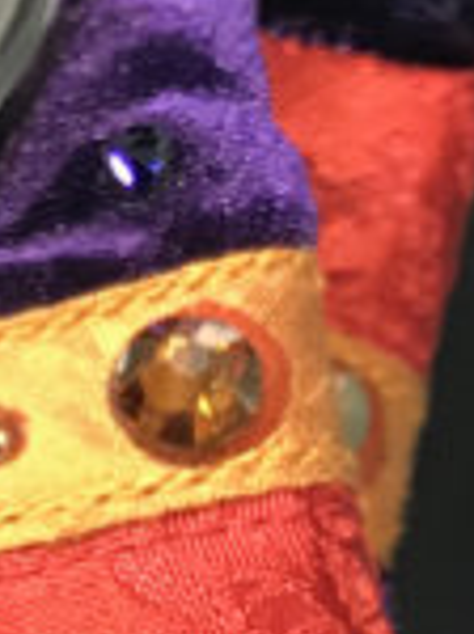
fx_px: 3424
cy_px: 1188
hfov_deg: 7.7
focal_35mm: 187
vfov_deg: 10.0
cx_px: -296
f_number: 1.8
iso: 40
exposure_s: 1/17
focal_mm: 4
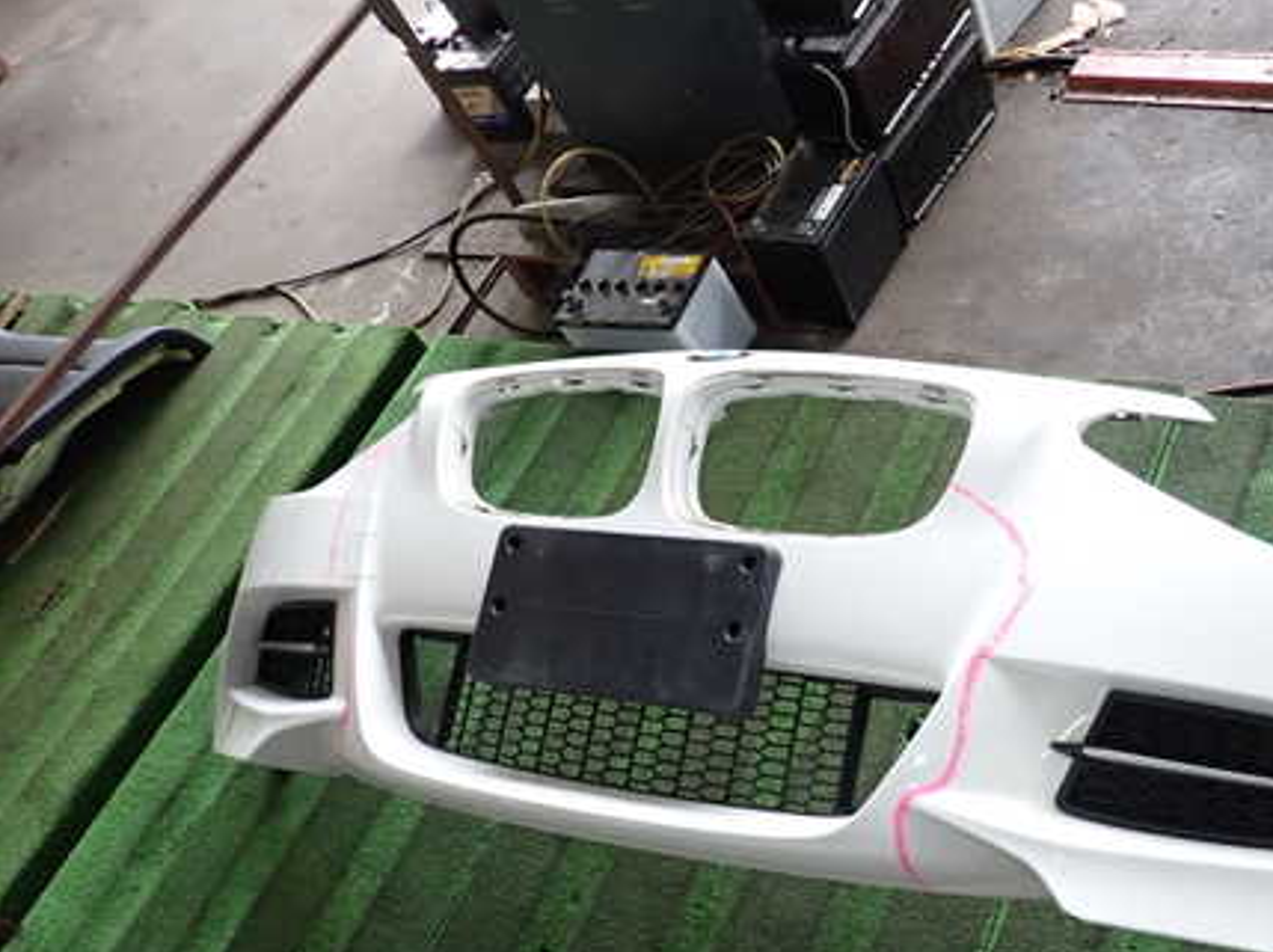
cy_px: 566
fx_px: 1286
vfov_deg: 40.5
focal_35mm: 35
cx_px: 887
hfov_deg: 51.3
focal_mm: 4.5
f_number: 2
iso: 400
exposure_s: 1/100
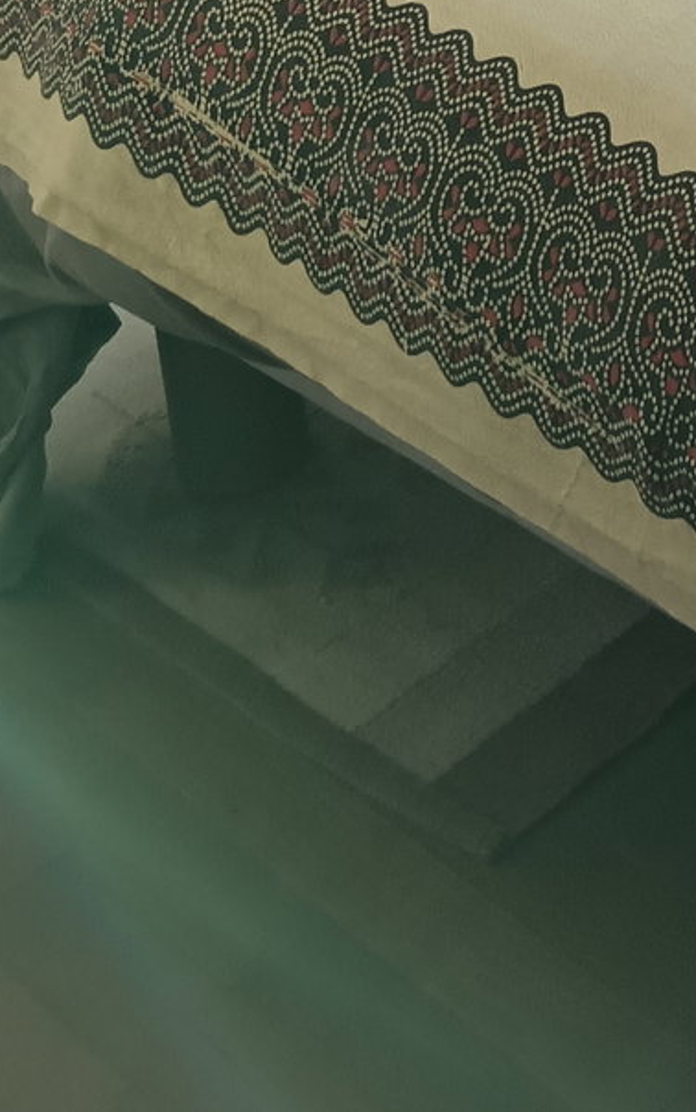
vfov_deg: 17.2
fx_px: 3062
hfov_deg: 11.7
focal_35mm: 101
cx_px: 1386
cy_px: -846
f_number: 1.9
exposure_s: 1/100
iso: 176
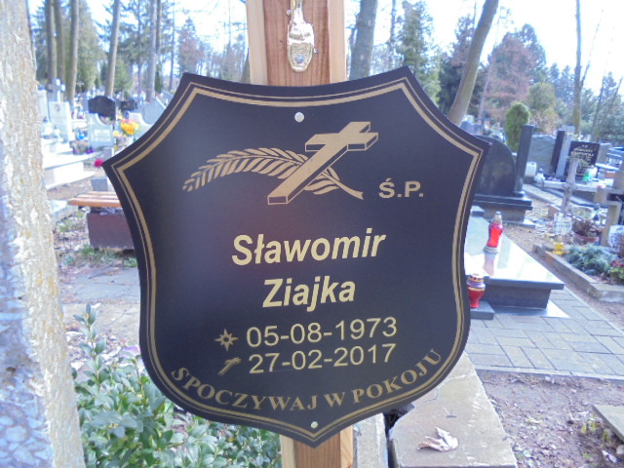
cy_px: 234
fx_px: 469
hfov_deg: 67.3
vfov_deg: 53.1
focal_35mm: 26
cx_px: 312
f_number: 3.5
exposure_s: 1/200
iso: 100
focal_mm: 4.6
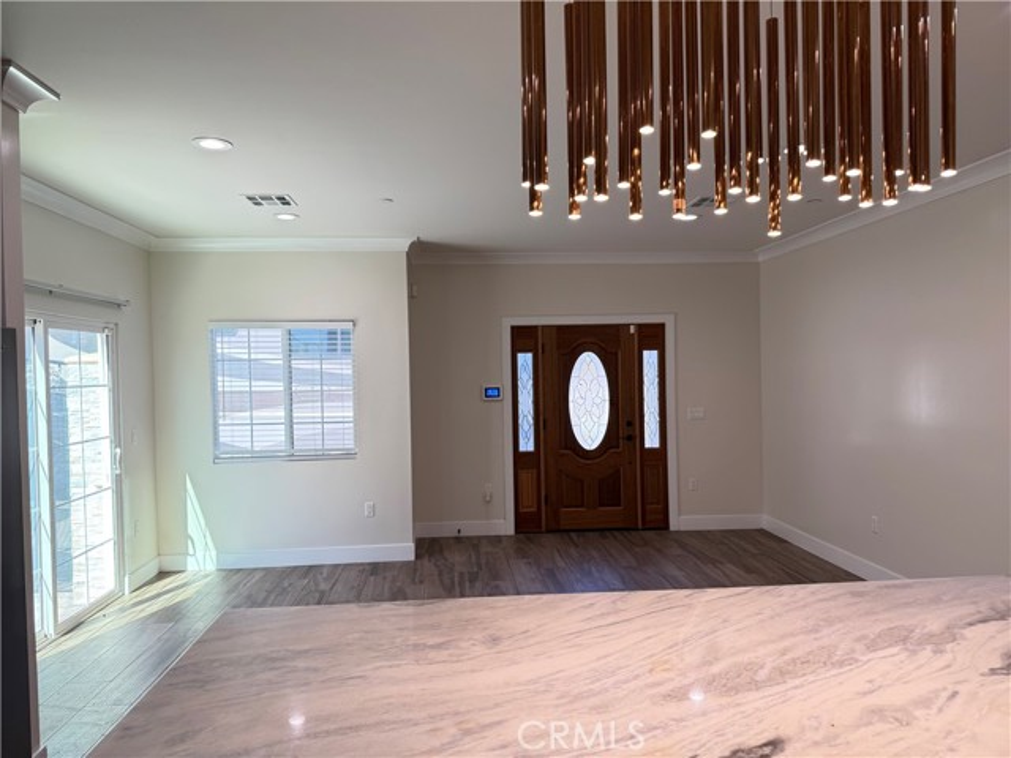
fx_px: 701
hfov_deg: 71.6
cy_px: 379
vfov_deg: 56.8
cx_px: 506
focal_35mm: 24
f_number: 1.78
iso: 80
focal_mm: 6.76
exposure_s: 1/175
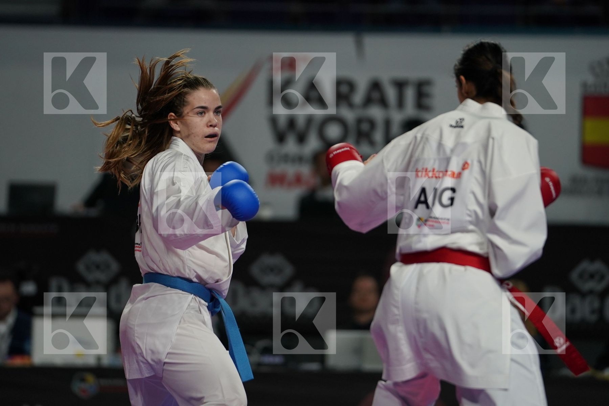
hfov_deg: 6.9
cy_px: 203
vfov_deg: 4.6
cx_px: 304
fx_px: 5075
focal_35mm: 300
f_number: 2.8
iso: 1000
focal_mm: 200
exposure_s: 1/1000
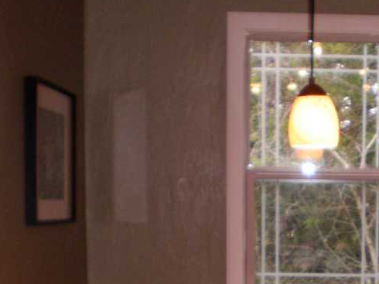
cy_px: 367
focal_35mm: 98
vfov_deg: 14.5
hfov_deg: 19.6
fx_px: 1072
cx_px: 357
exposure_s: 1/30
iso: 100
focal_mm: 6.3
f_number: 3.1
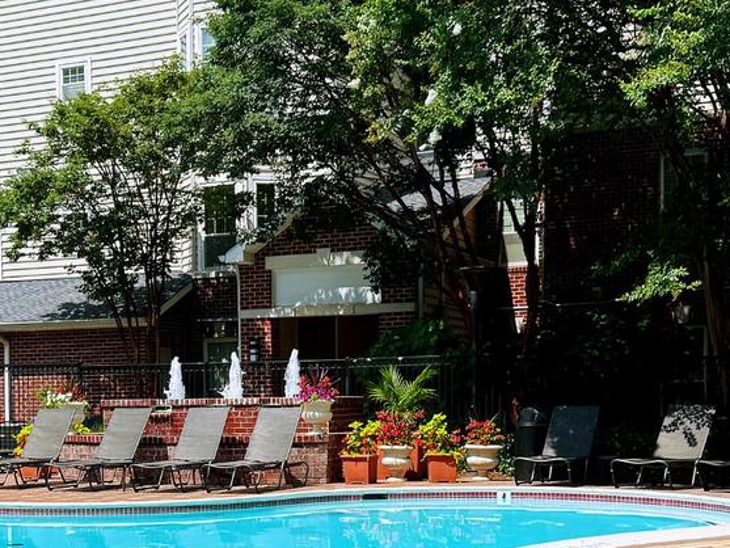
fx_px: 1308
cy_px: 450
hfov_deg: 30.6
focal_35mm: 62
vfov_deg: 23.3
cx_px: 170
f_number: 1.78
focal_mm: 6.76
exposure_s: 1/4673
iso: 80
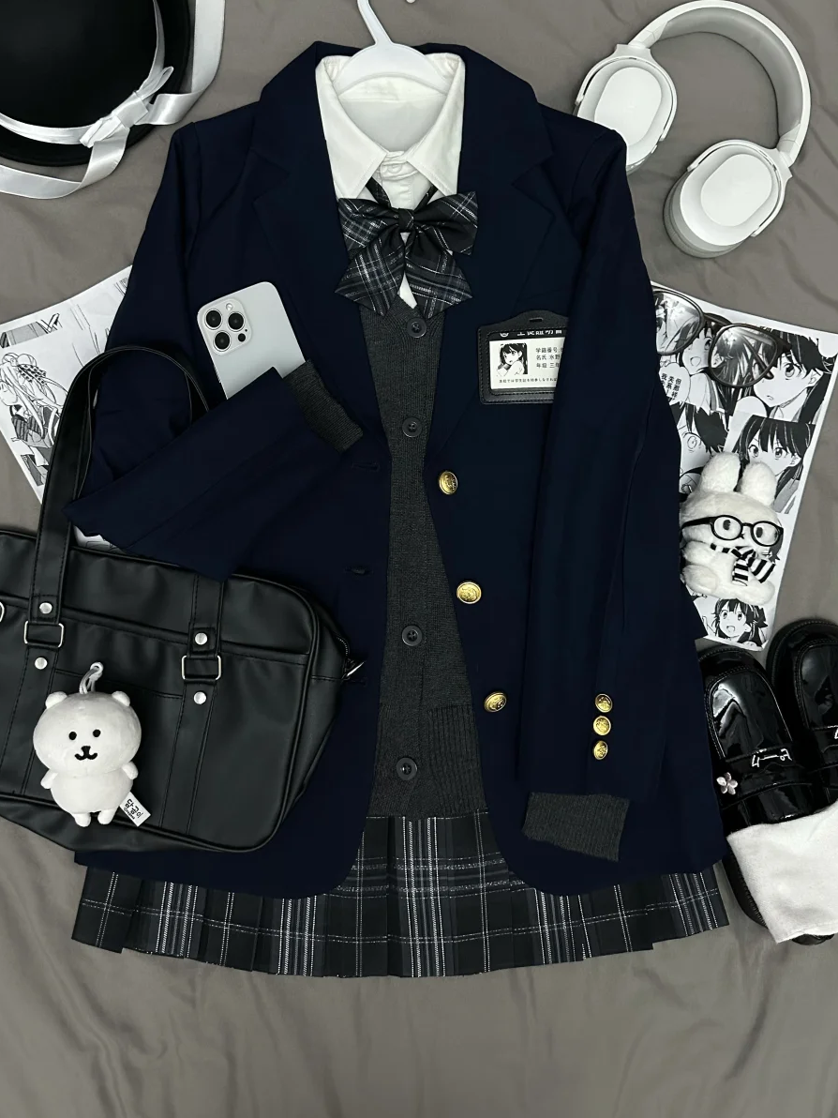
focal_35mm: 29
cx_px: 385
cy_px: 465
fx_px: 936
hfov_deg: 48.2
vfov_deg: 61.3
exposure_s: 1/50
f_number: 1.78
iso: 500
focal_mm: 6.86
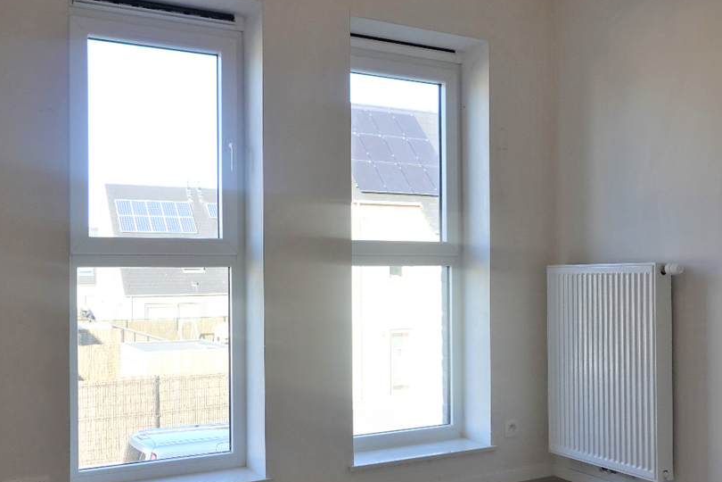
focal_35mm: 40
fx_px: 802
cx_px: 439
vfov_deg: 33.3
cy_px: 276
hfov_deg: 48.1
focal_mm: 9
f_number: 2.8
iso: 125
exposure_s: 1/200
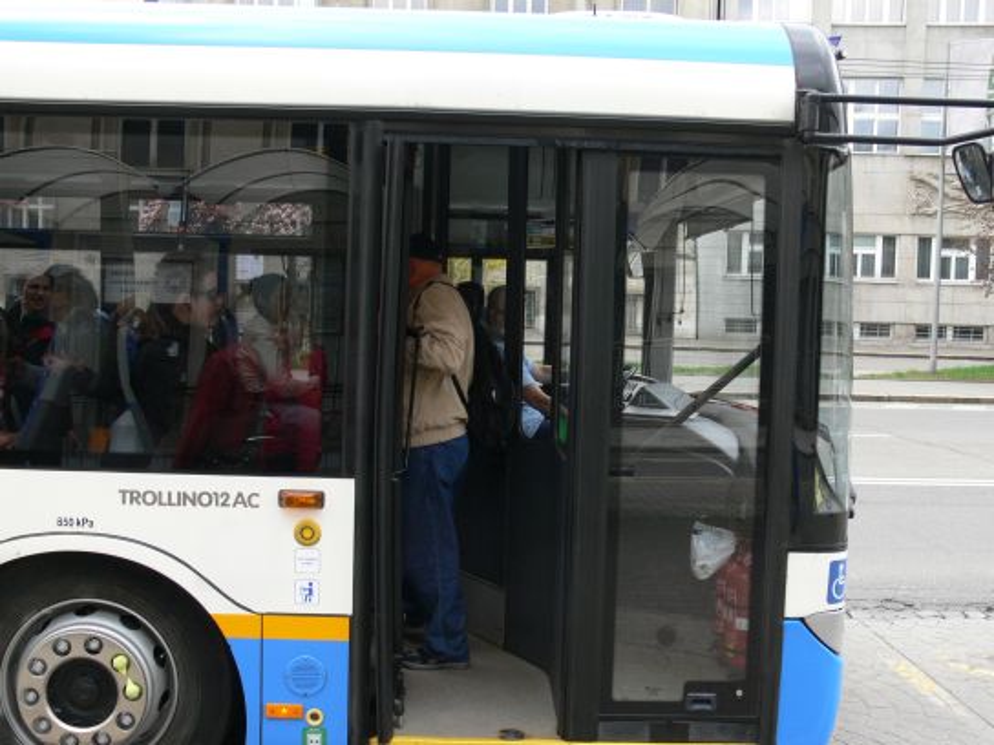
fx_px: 1177
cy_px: 372
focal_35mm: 41
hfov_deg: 45.8
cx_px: 497
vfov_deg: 35.1
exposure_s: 1/80
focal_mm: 8.6
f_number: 4
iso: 100
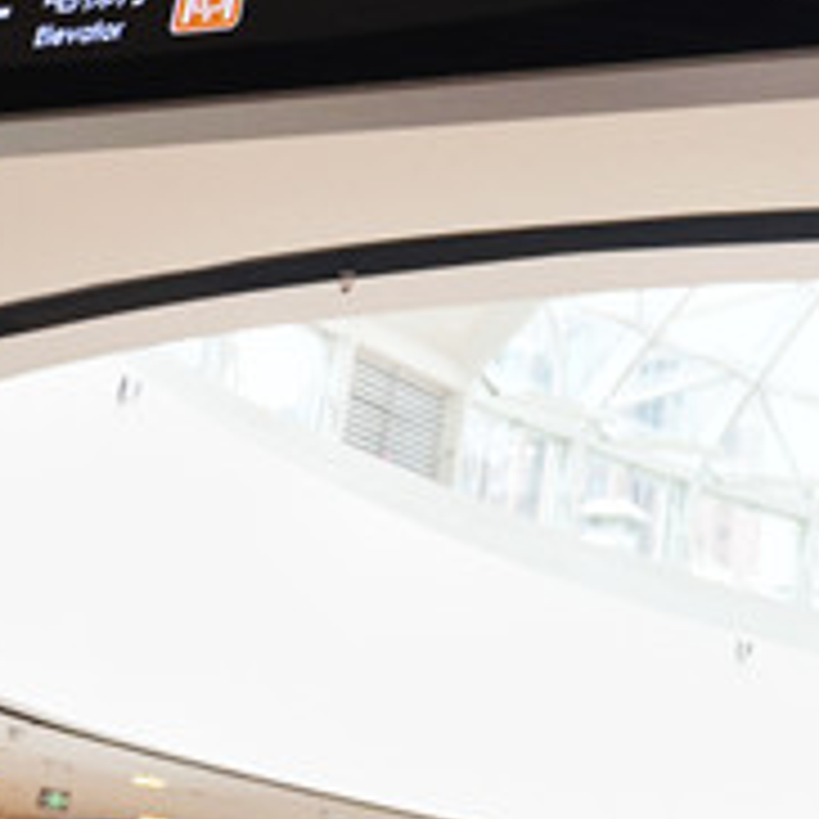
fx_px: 2409
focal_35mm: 90
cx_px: 652
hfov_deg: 19.1
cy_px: -72
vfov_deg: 18.6
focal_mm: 4.15
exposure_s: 1/100
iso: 32
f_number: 2.2
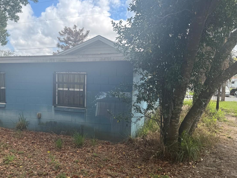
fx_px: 240
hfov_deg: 51.9
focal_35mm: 35
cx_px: 84
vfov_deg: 40.6
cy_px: 104
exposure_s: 1/1193
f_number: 1.78
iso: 80
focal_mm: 6.76
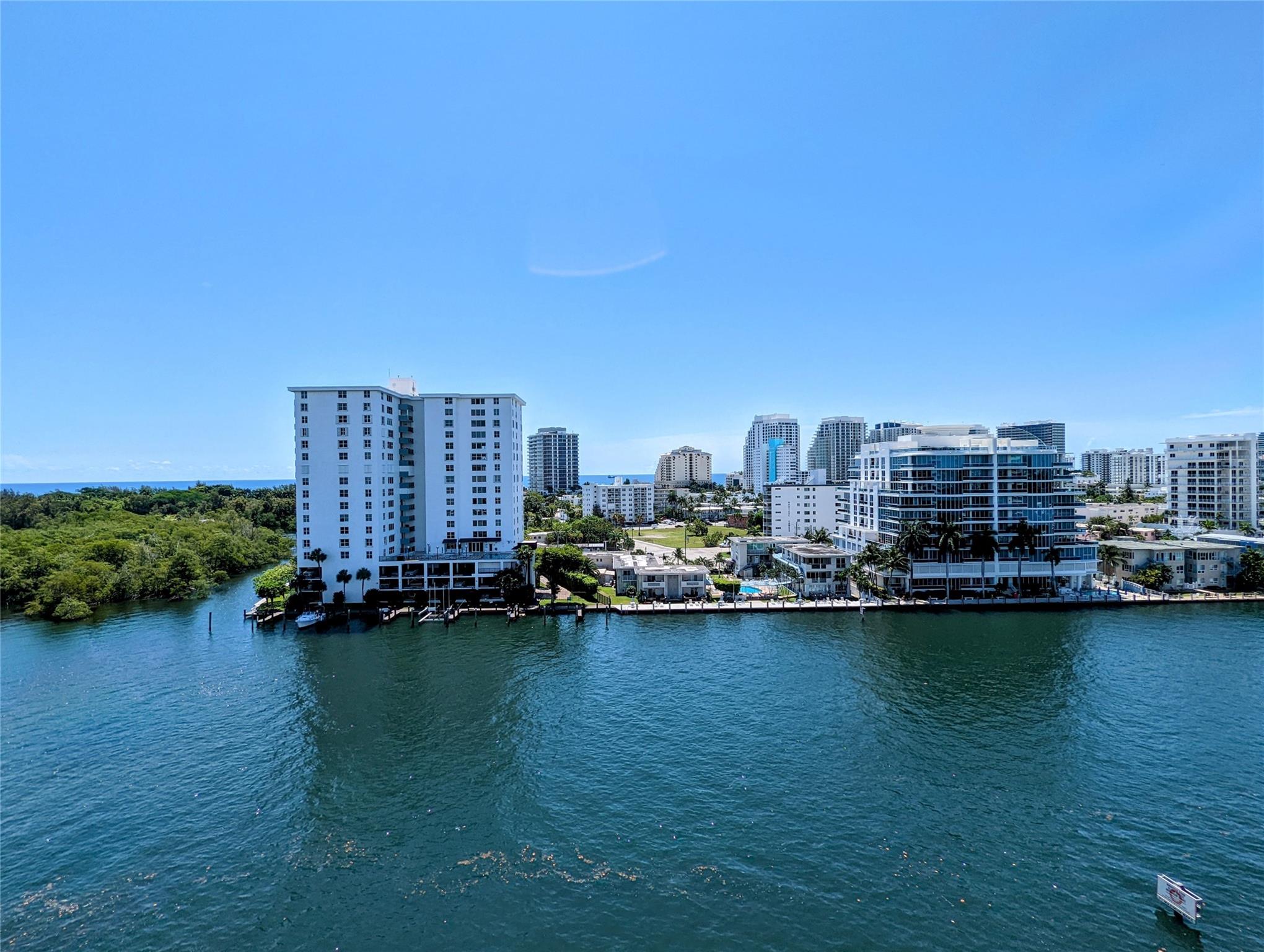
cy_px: 476
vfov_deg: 78.2
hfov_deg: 94.4
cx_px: 632
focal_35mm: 16
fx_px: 585
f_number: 2.2
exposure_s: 1/1721
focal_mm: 2.35
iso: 51
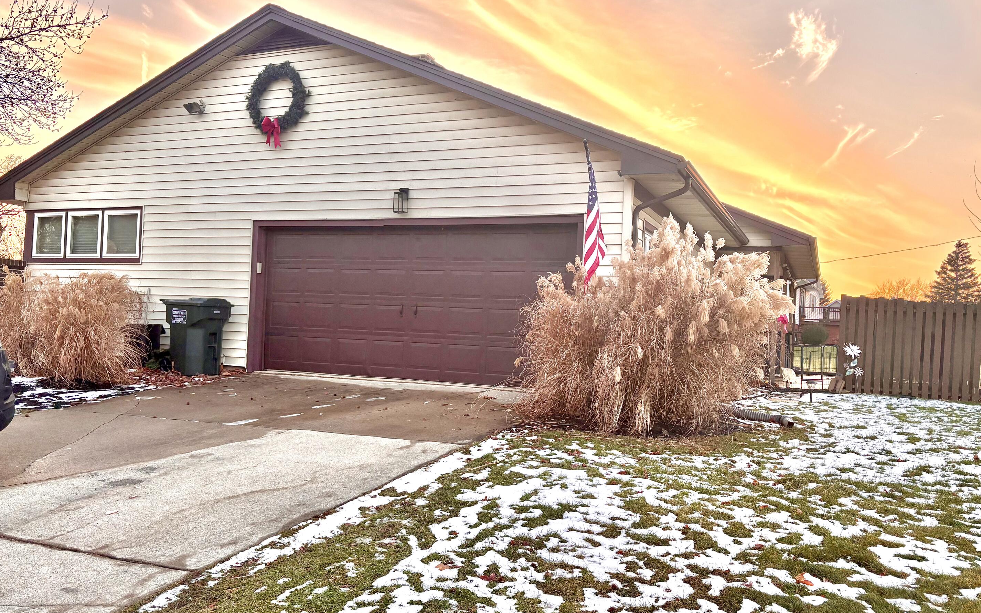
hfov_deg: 64.6
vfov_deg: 43.1
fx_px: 775
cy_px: 315
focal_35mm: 29
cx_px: 497
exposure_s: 1/482
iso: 64
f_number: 1.6
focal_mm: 5.96
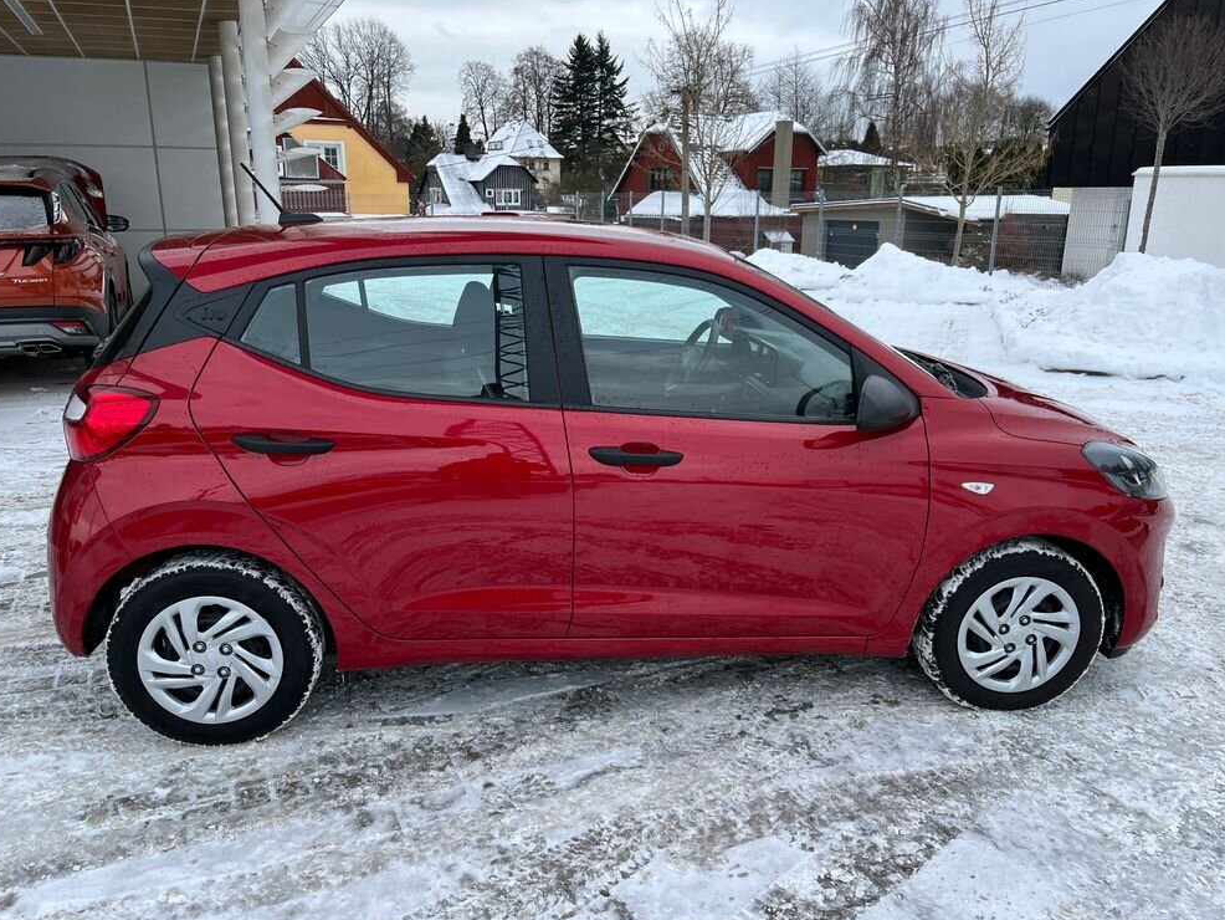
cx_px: 600
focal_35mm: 27
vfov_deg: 51.4
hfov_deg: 65.3
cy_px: 472
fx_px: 956
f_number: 1.6
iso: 50
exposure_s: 1/621
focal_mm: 5.1
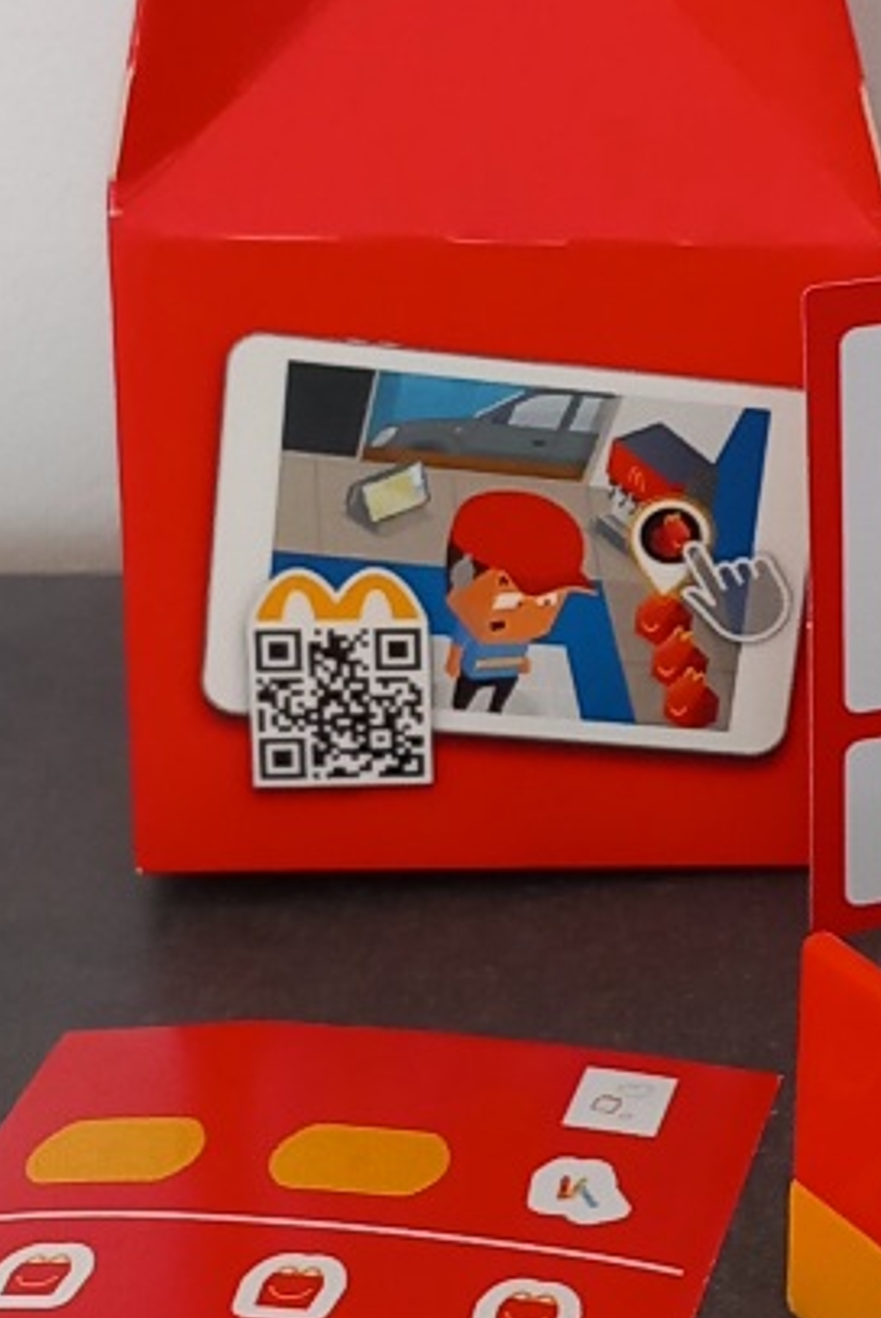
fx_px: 2455
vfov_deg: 30.0
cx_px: 915
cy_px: 554
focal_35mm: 67
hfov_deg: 19.6
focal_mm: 4
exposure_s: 1/50
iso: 100
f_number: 1.8
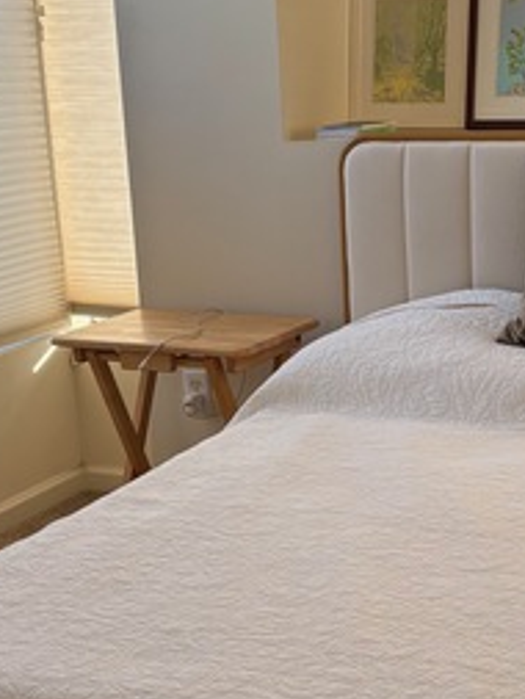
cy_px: 464
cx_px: 445
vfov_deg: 24.6
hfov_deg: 18.4
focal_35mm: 79
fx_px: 1596
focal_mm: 5.96
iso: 64
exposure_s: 1/300
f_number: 1.6
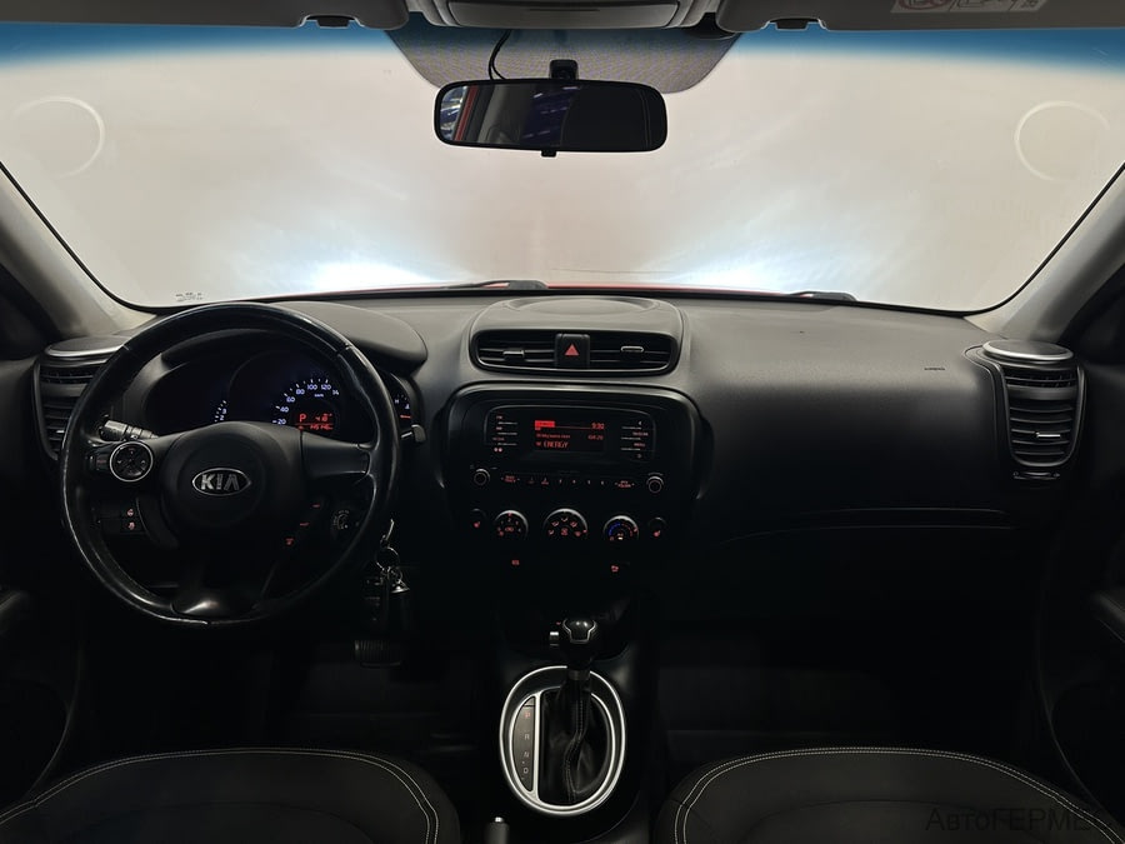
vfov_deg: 56.8
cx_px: 562
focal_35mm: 24
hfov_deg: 71.6
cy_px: 422
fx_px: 780
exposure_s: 1/50
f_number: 1.78
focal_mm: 6.86
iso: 125
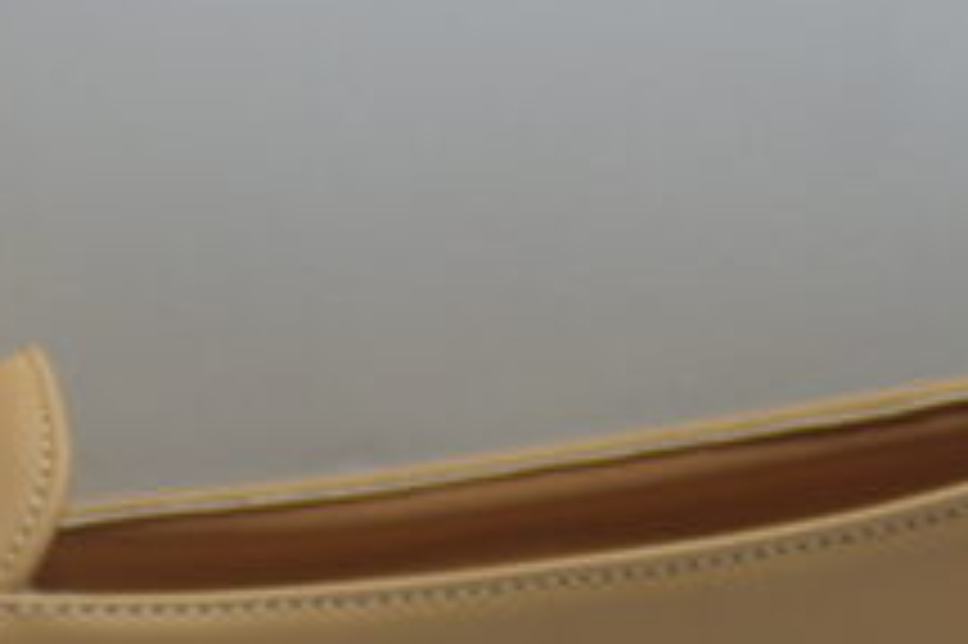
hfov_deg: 3.6
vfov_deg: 2.4
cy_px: 336
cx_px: 212
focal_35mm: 566
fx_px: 15218
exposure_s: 1/125
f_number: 4.2
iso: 400
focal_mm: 135
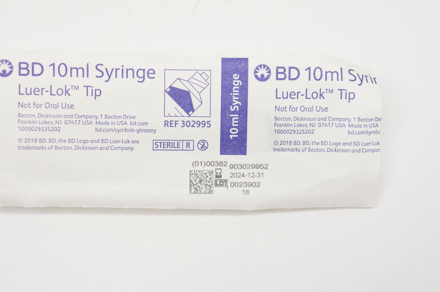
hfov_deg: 24.6
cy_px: 146
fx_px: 1007
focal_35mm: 82
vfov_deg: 16.5
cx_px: 220
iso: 800
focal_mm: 55
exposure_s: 1/80
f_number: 8
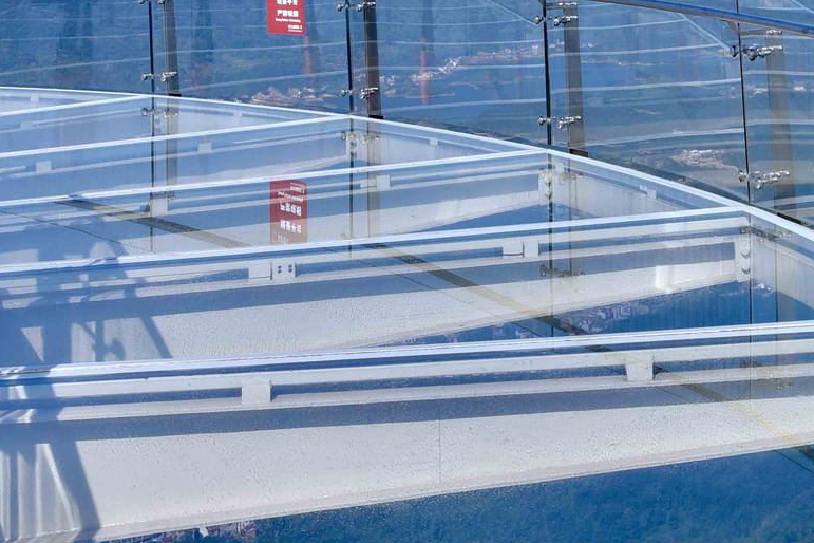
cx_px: 597
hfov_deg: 23.7
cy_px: -143
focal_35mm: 85
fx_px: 1922
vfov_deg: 15.4
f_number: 13
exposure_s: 1/250
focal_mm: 32
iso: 125
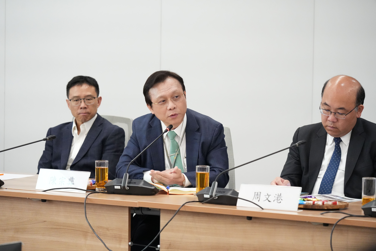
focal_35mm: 158
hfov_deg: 13.0
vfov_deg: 8.7
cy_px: 126
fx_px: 1650
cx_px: 188
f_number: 4
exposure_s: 1/250
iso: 10000
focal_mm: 158
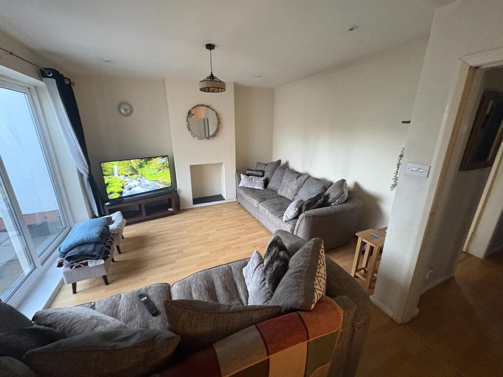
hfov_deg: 102.1
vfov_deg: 85.7
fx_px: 203
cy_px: 188
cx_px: 252
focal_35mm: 14
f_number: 2.2
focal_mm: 2.22
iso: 800
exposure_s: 1/60
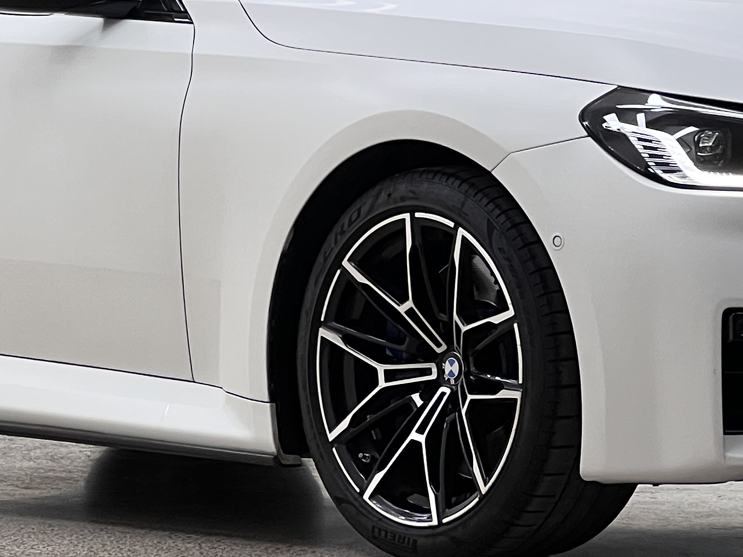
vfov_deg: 6.6
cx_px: 400
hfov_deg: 8.8
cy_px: 44
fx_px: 4850
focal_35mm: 226
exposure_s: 1/100
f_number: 2.8
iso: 125
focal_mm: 9
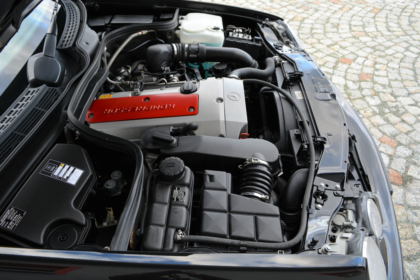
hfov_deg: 61.9
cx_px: 210
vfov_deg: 43.6
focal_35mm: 30
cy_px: 140
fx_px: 350
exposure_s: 1/100
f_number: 5
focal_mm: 20
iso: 400
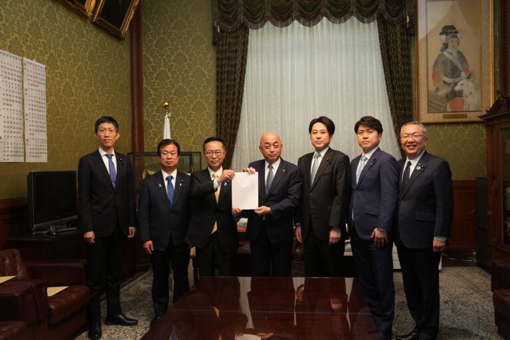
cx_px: 255
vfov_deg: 42.3
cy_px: 170
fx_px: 439
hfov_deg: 60.3
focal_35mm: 31
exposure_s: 1/100
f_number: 5.6
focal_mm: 31
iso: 2000
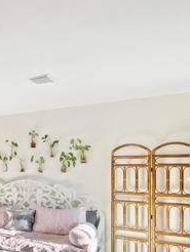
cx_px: -120
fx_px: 292
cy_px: 174
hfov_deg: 24.4
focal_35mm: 40
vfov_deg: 45.8
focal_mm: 16
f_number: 8
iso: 500
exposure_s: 1/6
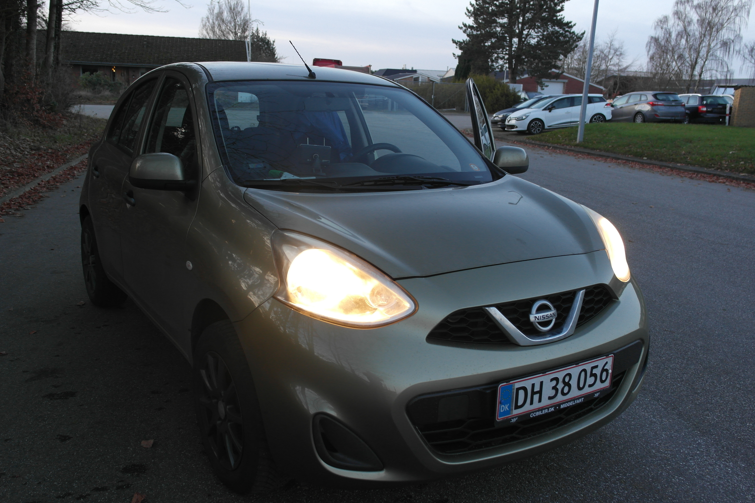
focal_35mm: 31
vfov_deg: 42.3
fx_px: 650
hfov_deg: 60.3
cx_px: 379
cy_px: 256
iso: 400
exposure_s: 1/40
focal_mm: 20
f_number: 4.5
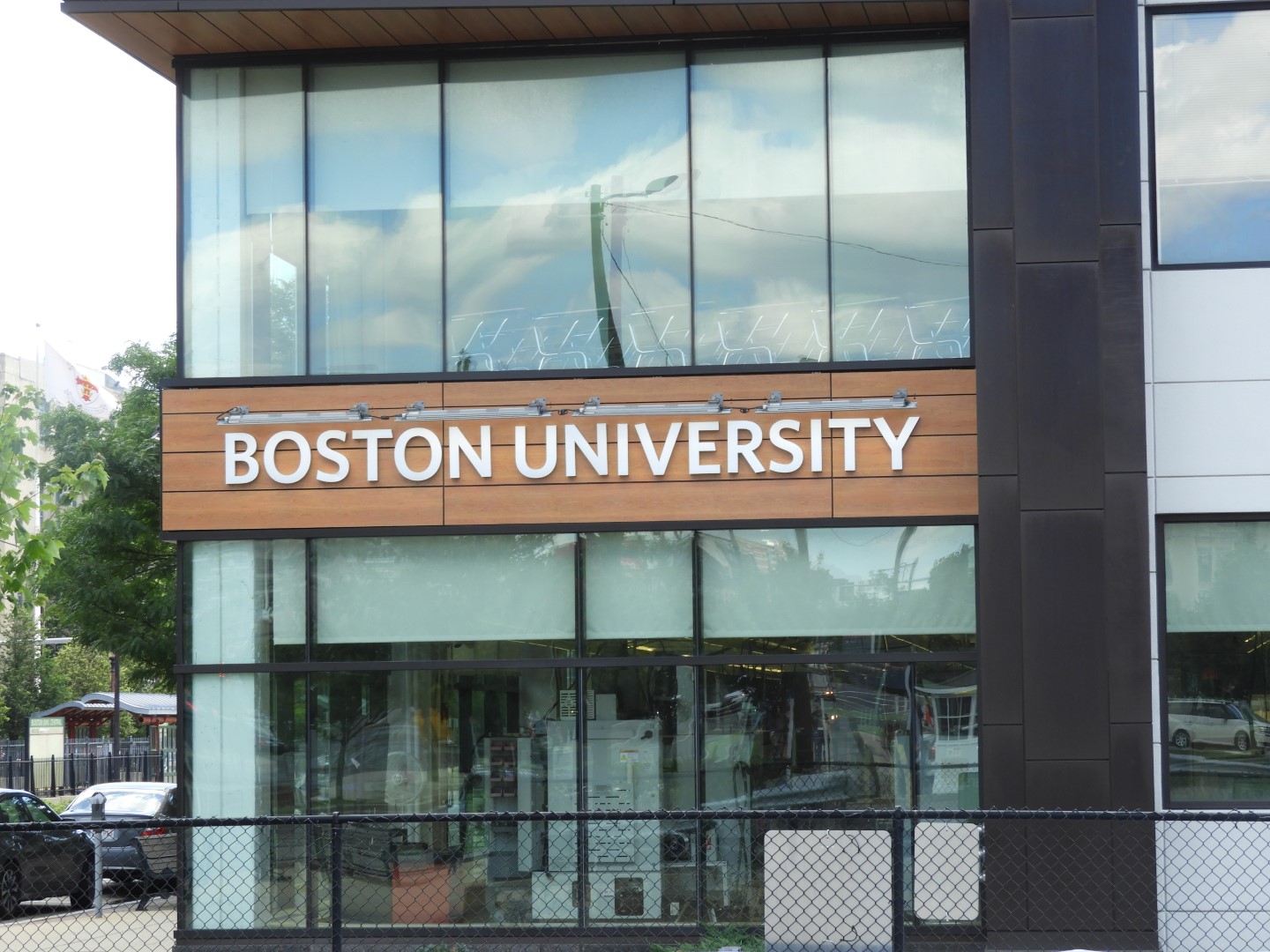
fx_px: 3485
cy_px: 476
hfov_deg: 20.7
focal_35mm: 95
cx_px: 635
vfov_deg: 15.6
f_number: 4.8
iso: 100
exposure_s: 1/125
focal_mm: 17
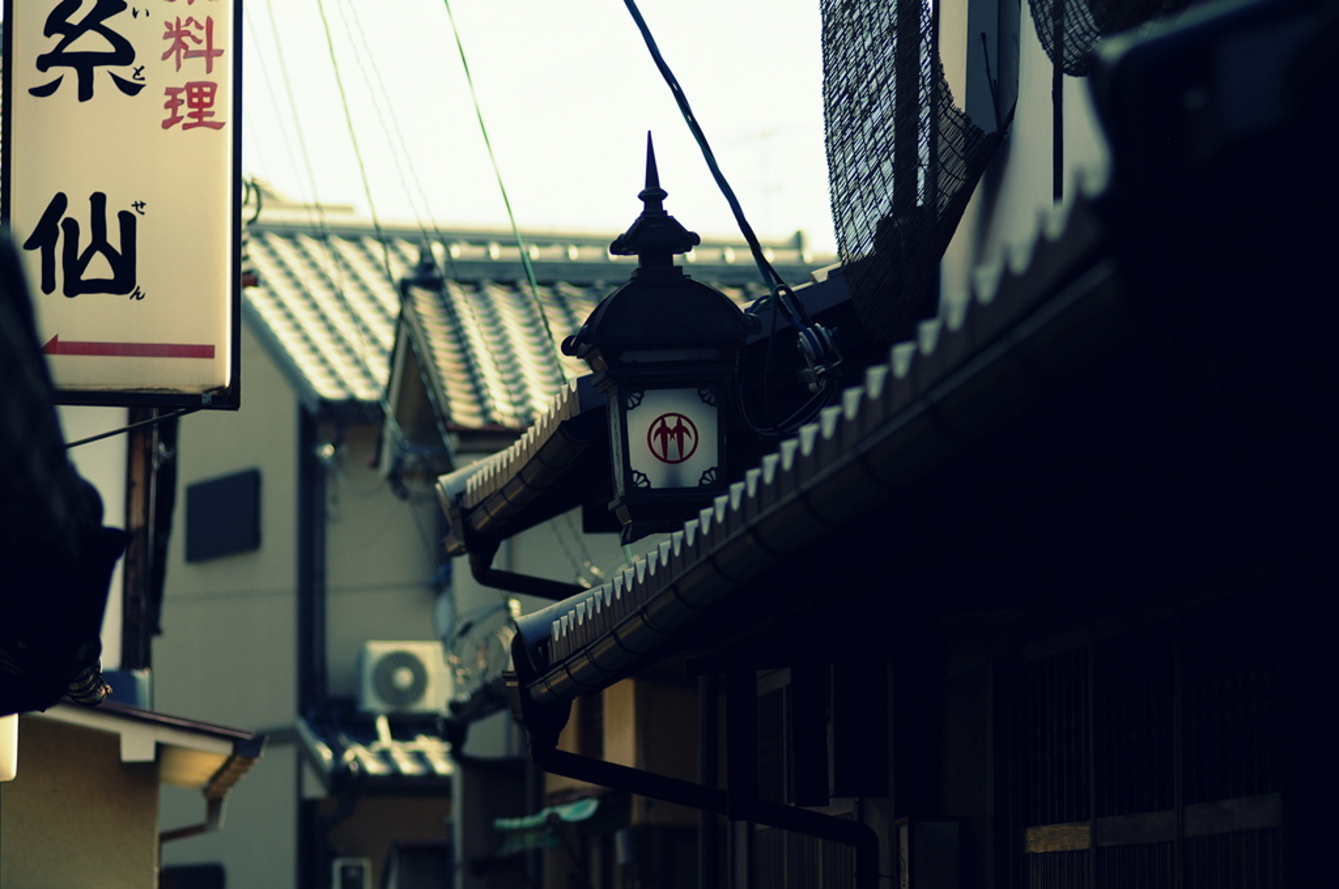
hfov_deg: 13.7
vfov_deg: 9.1
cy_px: 444
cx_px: 670
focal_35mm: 150
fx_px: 5572
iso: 125
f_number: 3.2
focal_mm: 100
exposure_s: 1/1600
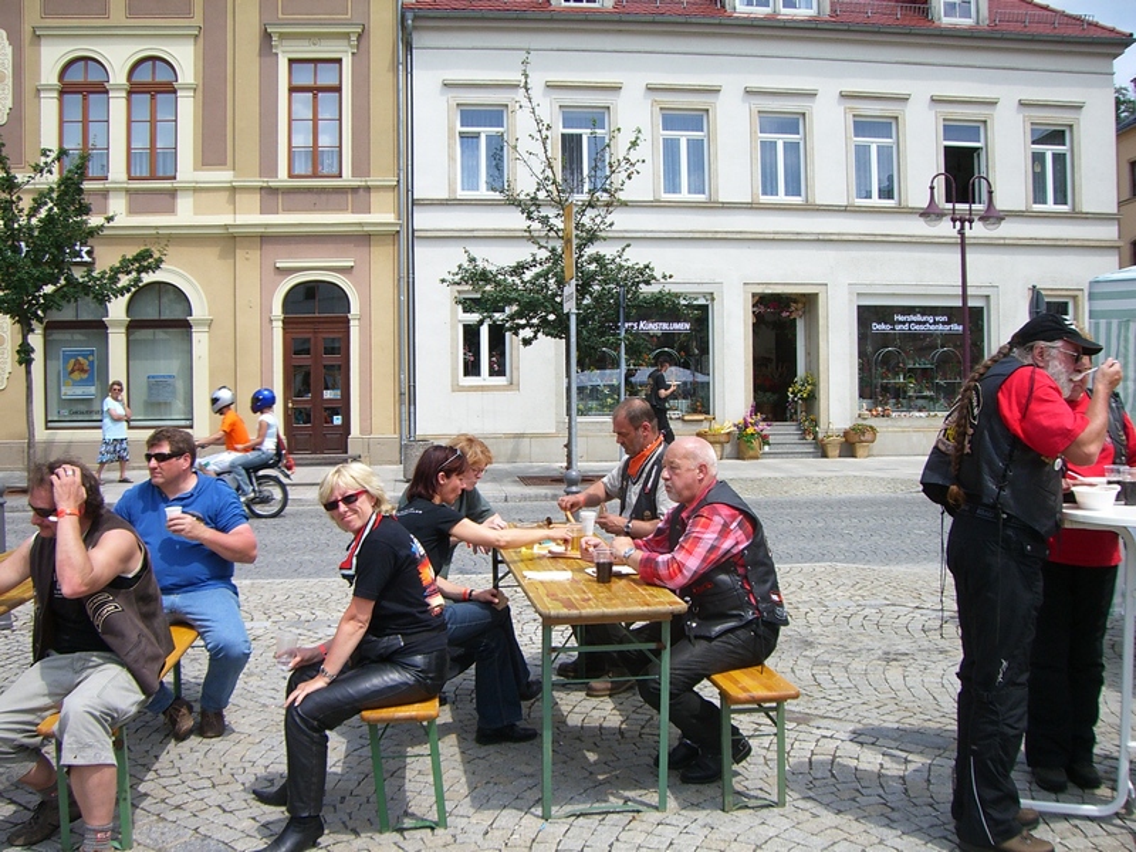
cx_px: 568
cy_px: 426
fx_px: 1247
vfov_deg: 37.7
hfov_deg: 49.0
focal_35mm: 38
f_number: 4.3
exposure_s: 1/400
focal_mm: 6.2
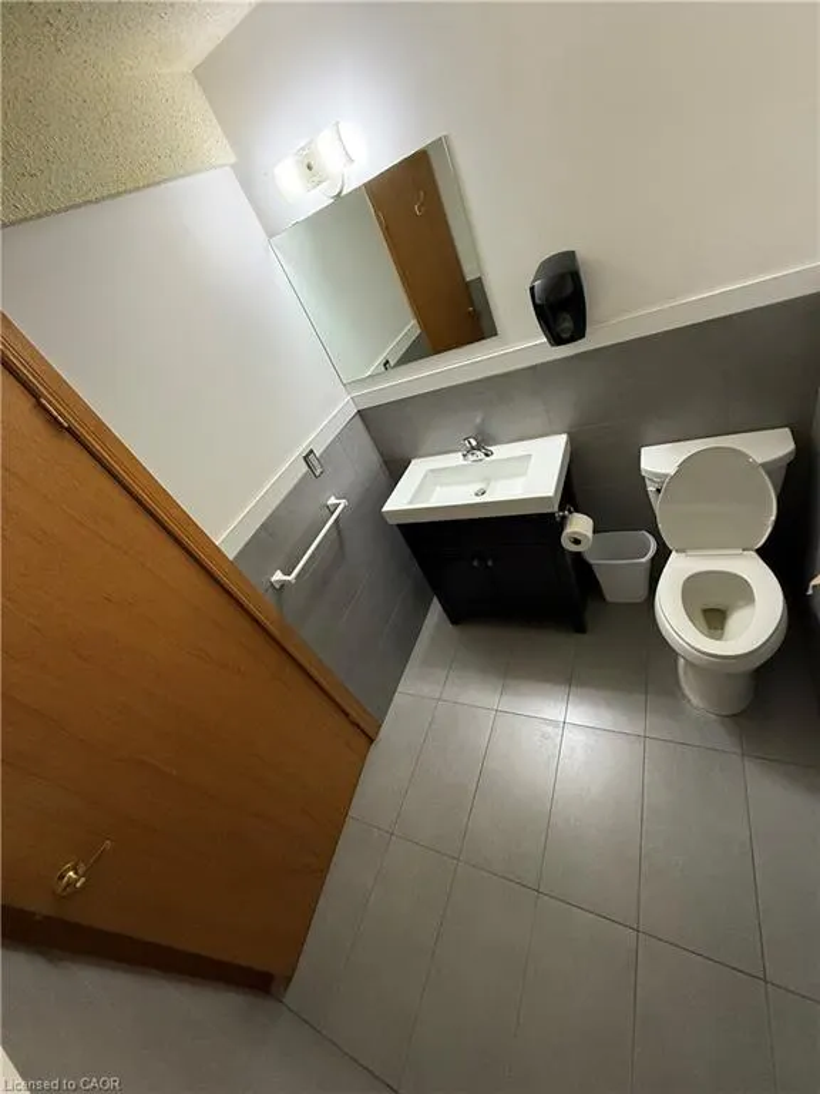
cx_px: 410
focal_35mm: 14
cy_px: 547
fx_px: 442
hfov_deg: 85.7
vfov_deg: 102.1
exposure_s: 1/60
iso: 500
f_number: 2.2
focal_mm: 2.22
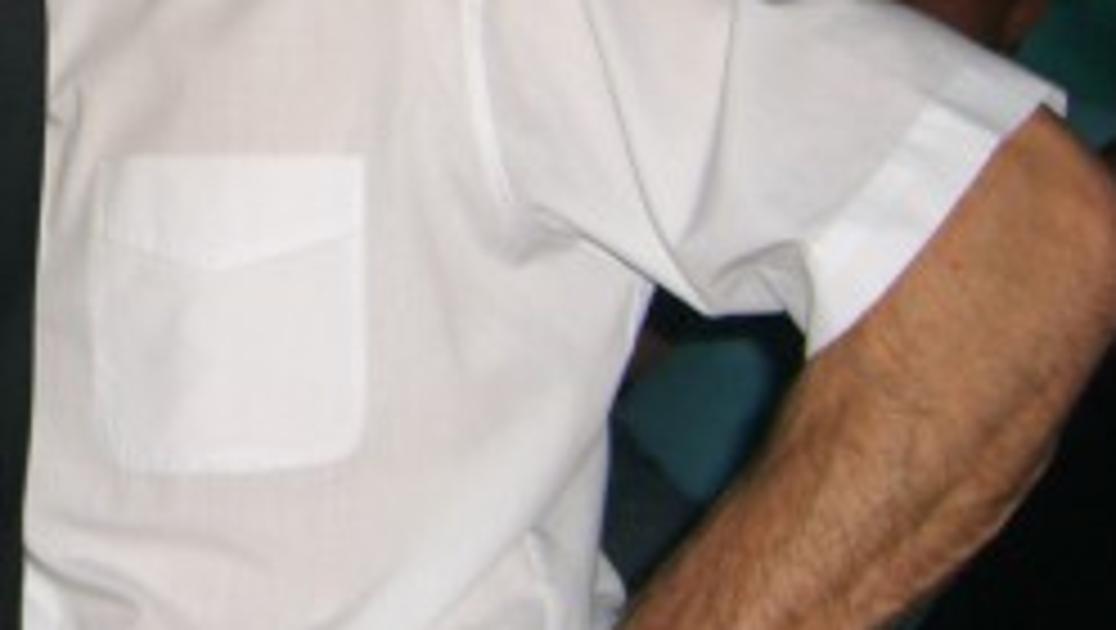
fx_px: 2962
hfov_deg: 20.5
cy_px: -117
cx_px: -63
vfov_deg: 11.9
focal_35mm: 100
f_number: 2.8
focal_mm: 7.9
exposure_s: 1/60
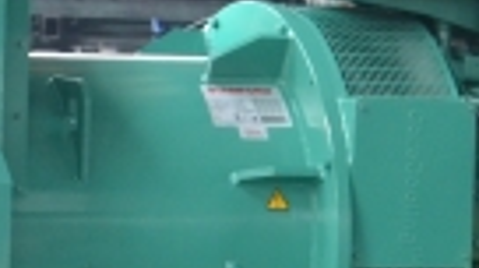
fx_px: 5276
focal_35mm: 416
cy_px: 71
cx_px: 655
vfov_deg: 2.9
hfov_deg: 5.2
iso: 640
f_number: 4.8
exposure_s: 1/60
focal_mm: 45
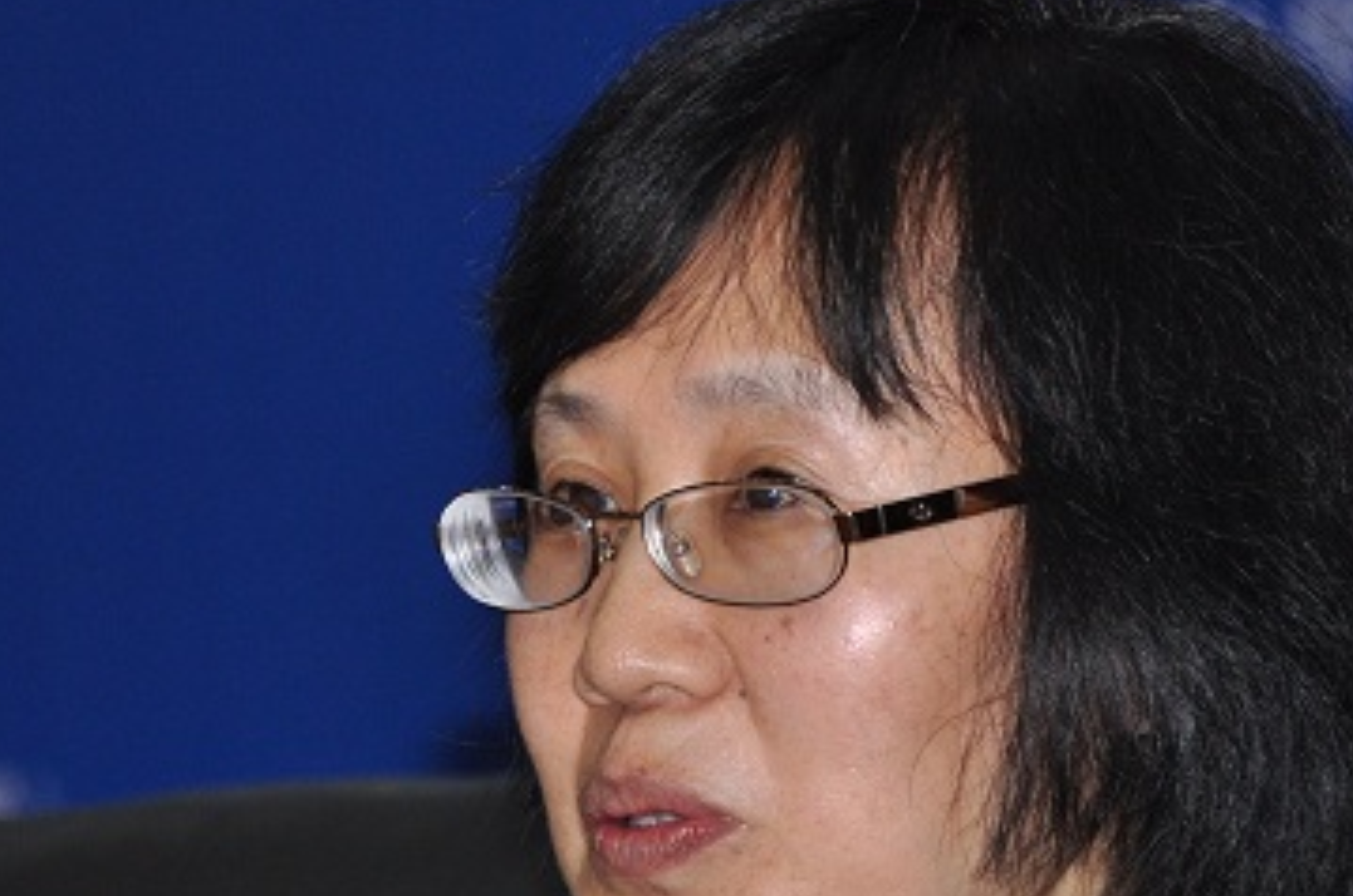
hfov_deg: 5.5
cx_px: 735
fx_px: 14000
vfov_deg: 3.7
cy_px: 710
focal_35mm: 373
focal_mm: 105
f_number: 5.6
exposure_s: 1/60
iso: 500
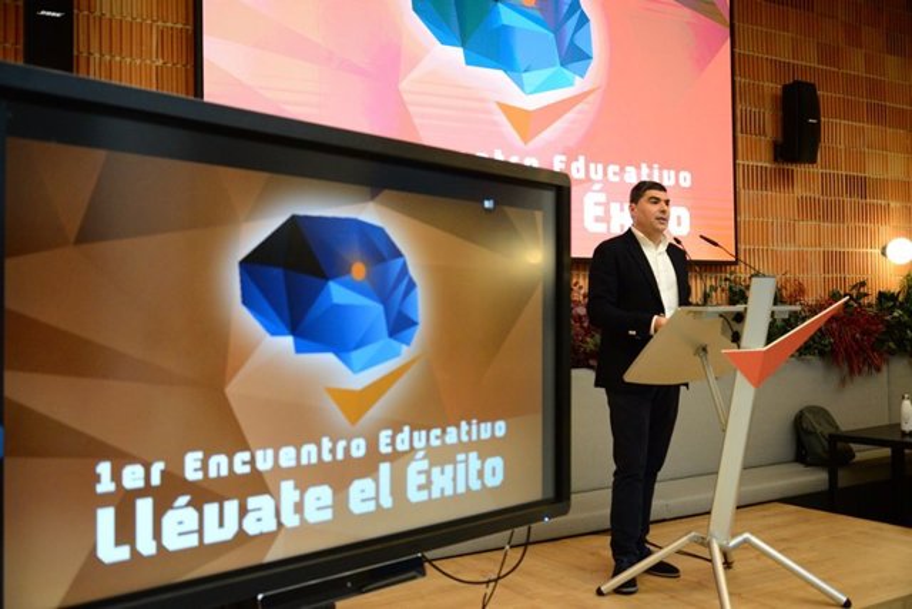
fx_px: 861
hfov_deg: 55.8
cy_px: 304
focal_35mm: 34
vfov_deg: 38.9
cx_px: 456
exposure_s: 1/320
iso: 3200
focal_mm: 34
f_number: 4
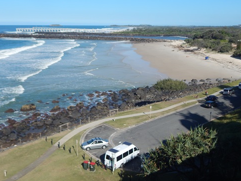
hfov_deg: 45.8
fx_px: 285
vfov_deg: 35.0
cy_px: 74
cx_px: 115
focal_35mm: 41
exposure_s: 1/500
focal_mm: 5.6
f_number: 6.5
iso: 125
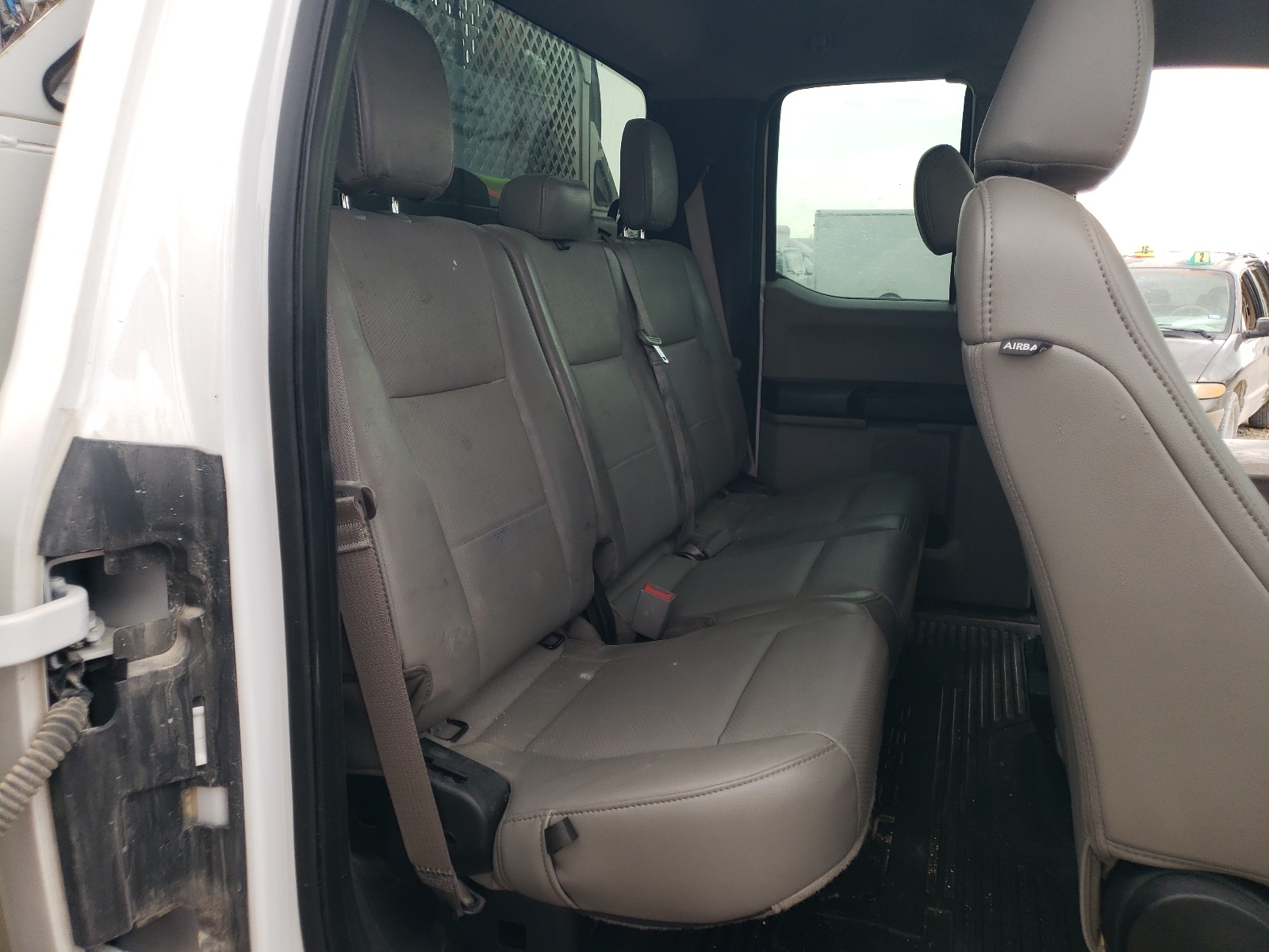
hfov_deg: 67.3
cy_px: 476
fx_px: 953
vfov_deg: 53.1
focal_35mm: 26
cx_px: 634
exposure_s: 1/100
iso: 51
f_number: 1.5
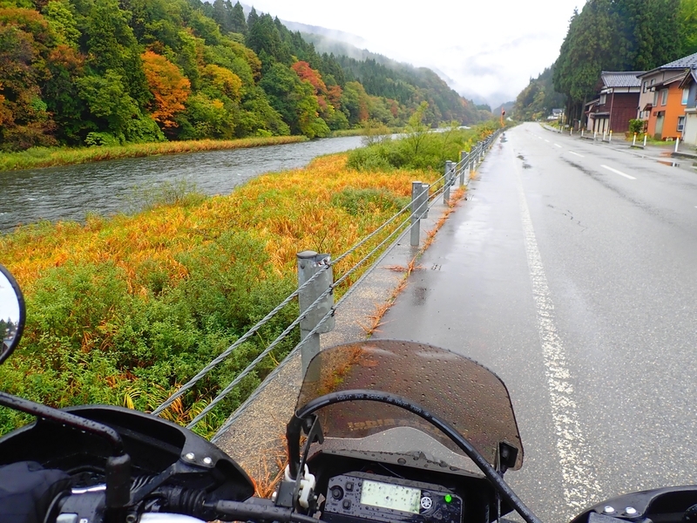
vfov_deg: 54.9
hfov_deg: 69.4
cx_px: 348
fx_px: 503
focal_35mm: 25
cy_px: 262
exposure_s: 1/160
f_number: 2.8
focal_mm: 4.5
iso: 100
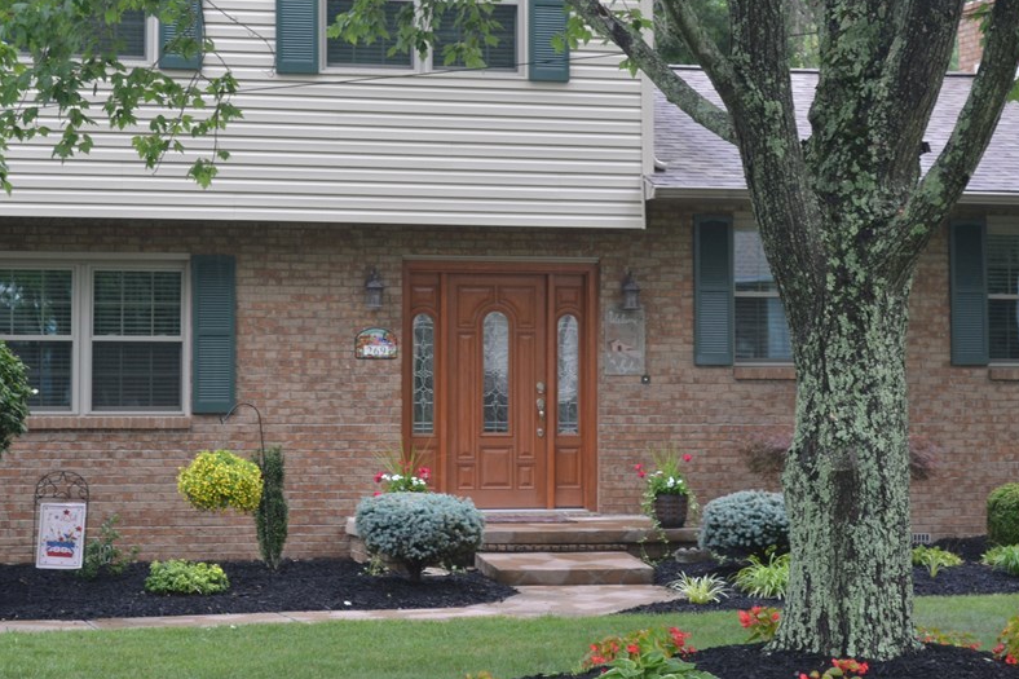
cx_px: 432
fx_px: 2575
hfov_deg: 22.4
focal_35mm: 91
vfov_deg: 15.0
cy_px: 226
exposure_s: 1/125
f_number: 5.6
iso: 400
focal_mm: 44
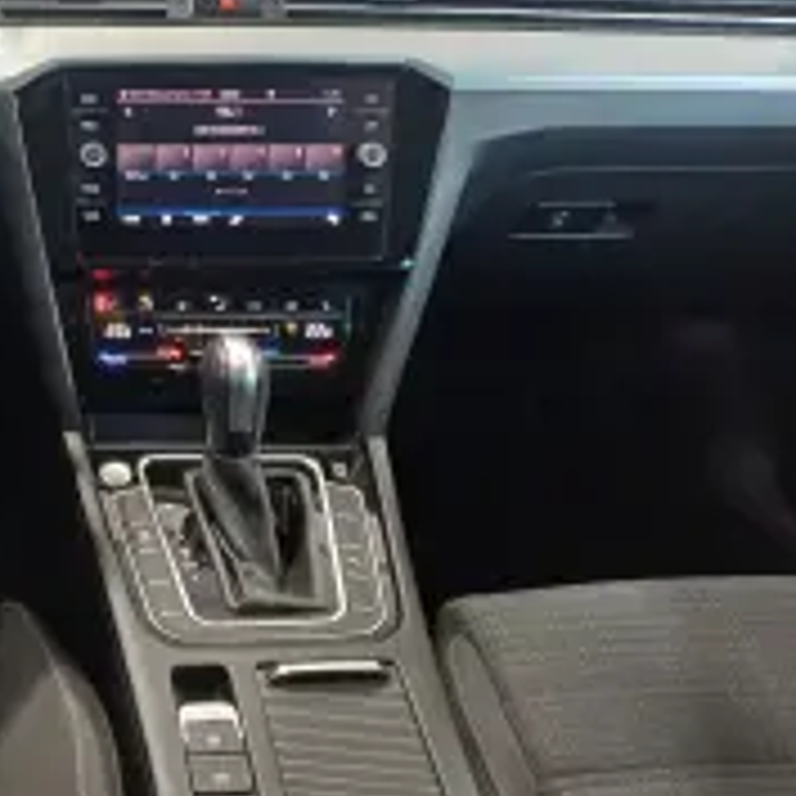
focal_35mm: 45
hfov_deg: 34.6
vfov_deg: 37.4
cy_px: 319
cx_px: 22
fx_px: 1171
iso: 400
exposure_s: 1/50
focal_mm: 4.65
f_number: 1.8
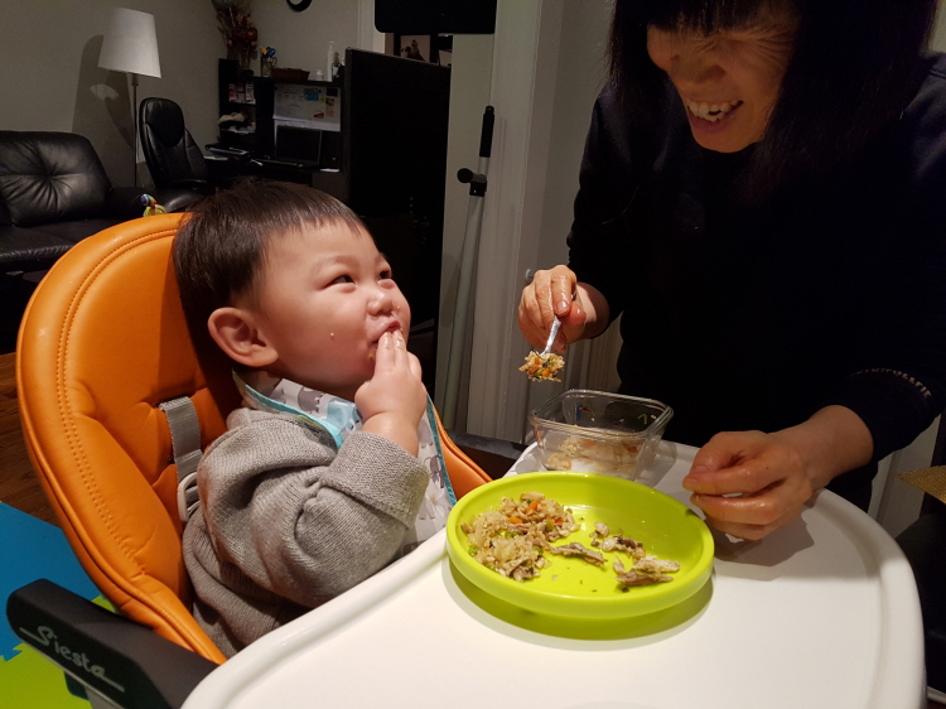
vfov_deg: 53.0
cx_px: 473
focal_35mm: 26
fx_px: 710
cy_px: 354
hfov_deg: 67.3
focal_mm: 4.2
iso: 160
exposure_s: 1/40
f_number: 1.7
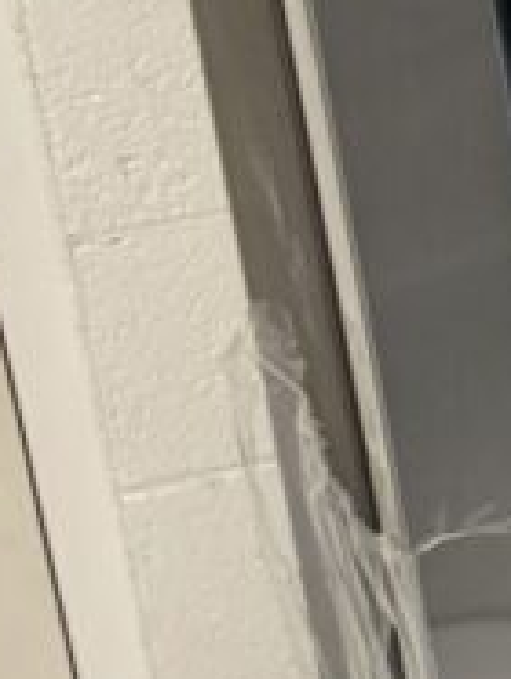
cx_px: 1197
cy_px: 131
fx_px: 2730
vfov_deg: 14.1
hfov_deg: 9.6
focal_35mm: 139
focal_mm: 6.76
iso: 500
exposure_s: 1/60
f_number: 1.78
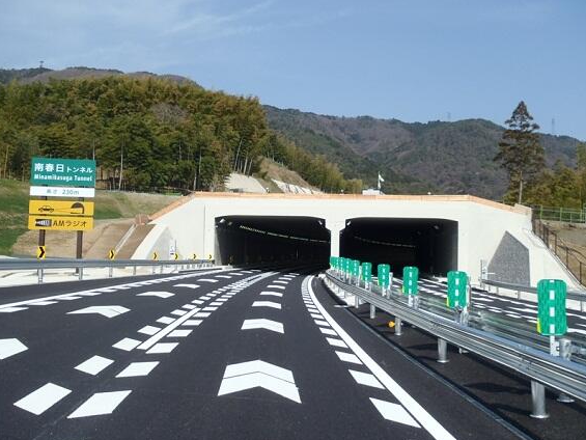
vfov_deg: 36.8
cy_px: 223
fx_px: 660
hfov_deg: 47.9
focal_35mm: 39
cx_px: 297
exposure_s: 1/80
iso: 80
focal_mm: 6.8
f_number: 13
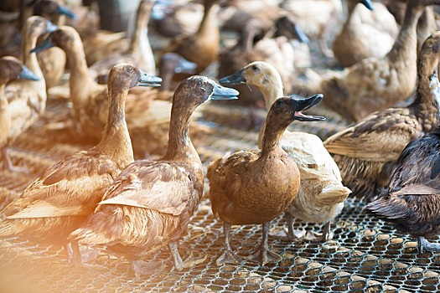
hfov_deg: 19.5
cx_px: 220
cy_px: 146
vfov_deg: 13.0
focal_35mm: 105
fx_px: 1283
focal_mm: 105
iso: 320
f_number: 2.8
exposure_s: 1/200
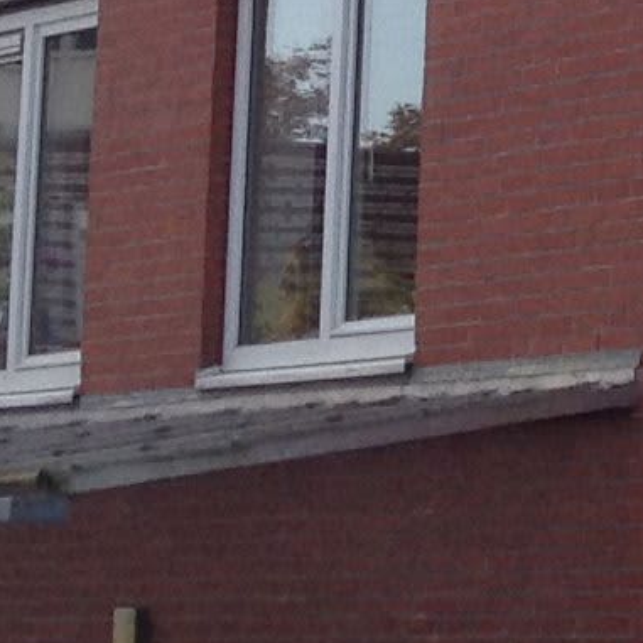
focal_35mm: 265
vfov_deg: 6.5
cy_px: -483
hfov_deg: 6.2
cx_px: 1831
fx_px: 5569
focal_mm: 4.3
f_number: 2.4
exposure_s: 1/849
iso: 50
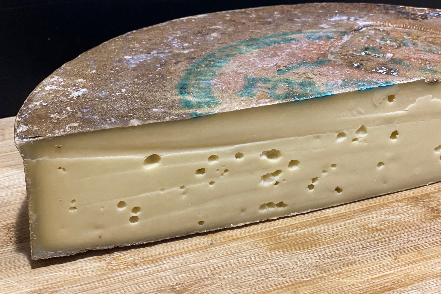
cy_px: 150
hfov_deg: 36.2
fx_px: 674
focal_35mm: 55
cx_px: 219
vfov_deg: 24.6
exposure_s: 1/33
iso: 250
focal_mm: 6
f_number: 2
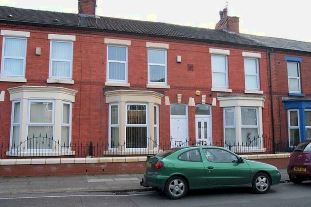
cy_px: 104
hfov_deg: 57.2
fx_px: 285
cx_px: 156
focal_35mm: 33
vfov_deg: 39.9
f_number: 6.3
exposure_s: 1/1000
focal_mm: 22
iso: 1600
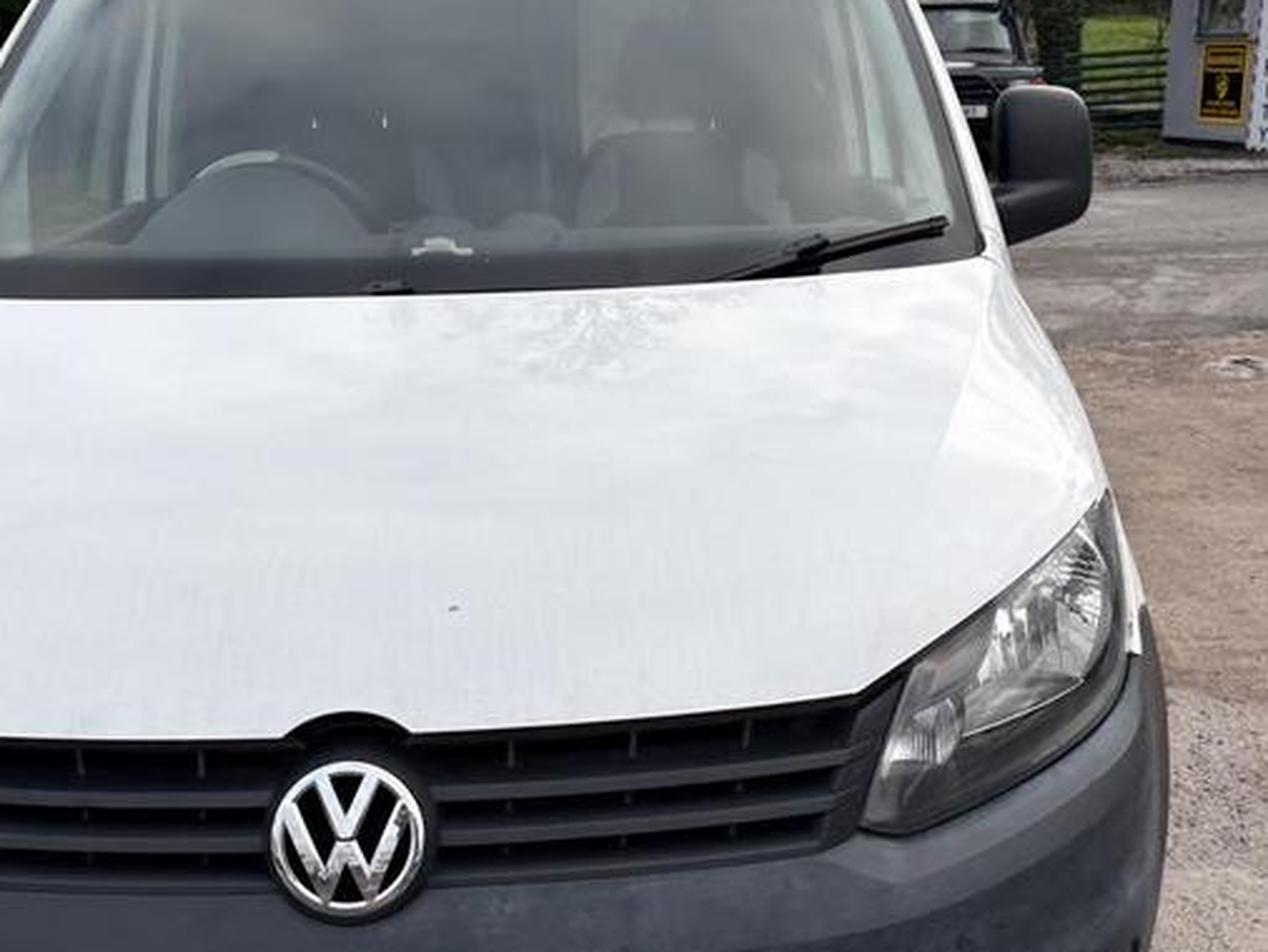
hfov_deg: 41.2
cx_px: 629
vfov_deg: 31.4
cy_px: 589
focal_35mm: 46
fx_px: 1686
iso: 50
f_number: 1.6
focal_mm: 5.96
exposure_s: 1/861
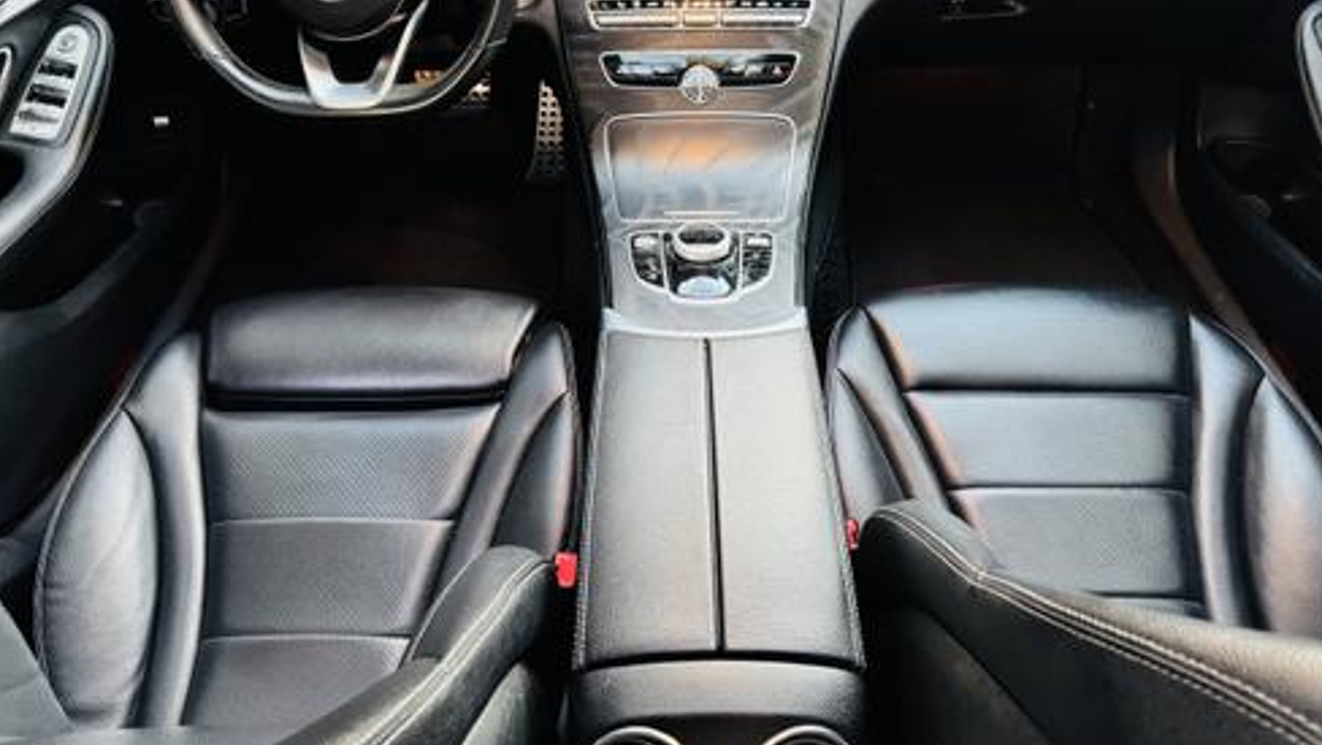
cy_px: 252
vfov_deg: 42.4
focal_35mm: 27
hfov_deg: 69.8
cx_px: 675
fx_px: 947
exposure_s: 1/60
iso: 500
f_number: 1.78
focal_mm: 6.76
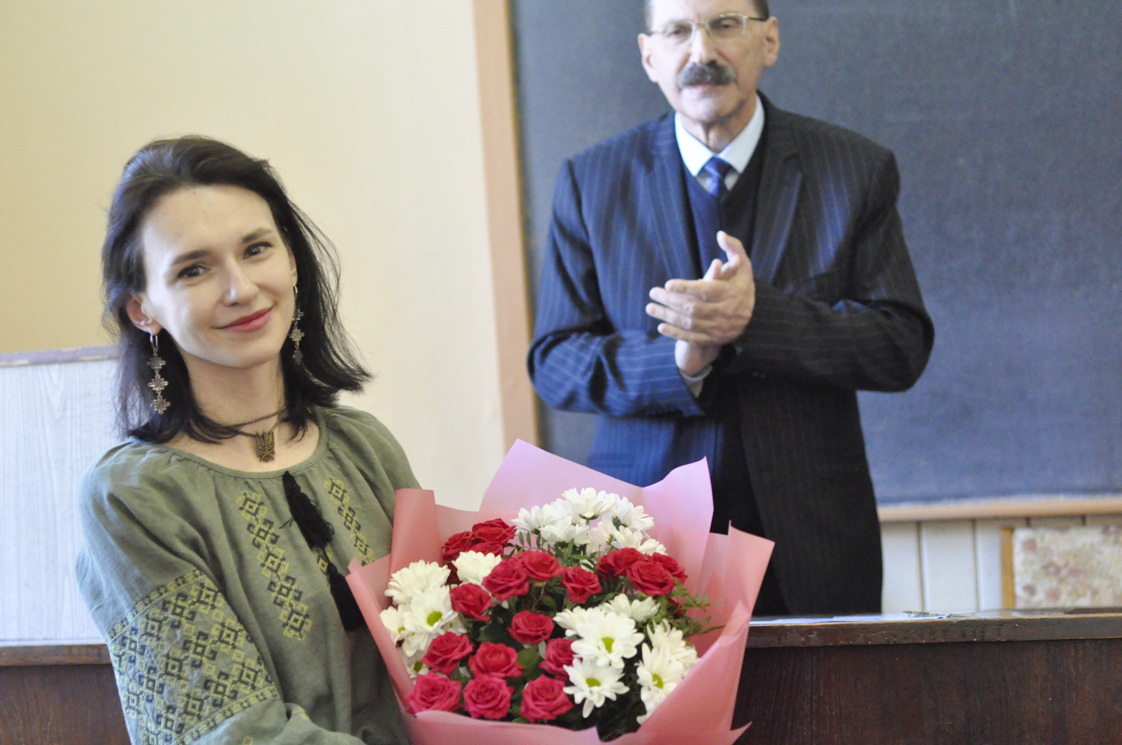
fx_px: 2335
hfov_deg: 27.0
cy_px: 372
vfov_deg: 18.1
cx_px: 561
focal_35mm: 75
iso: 3200
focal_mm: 50
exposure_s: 1/250
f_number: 2.8
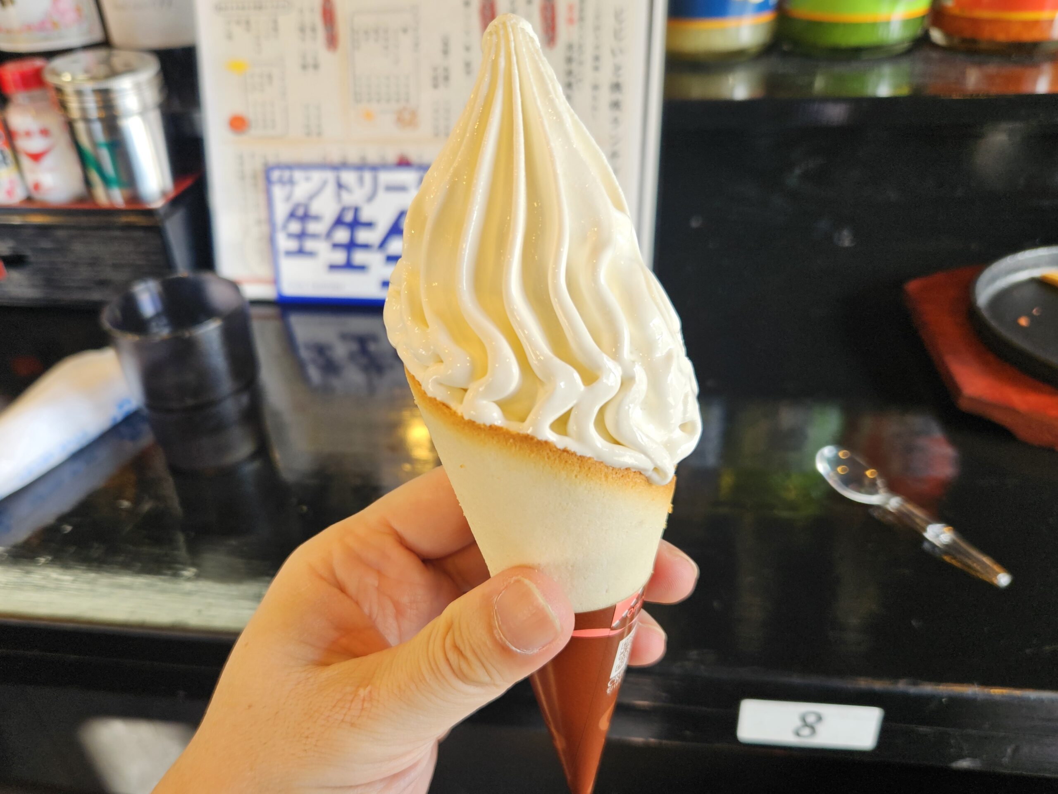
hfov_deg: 73.9
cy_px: 397
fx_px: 703
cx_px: 529
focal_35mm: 23
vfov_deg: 58.9
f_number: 1.8
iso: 100
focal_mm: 5.4
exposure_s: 1/101
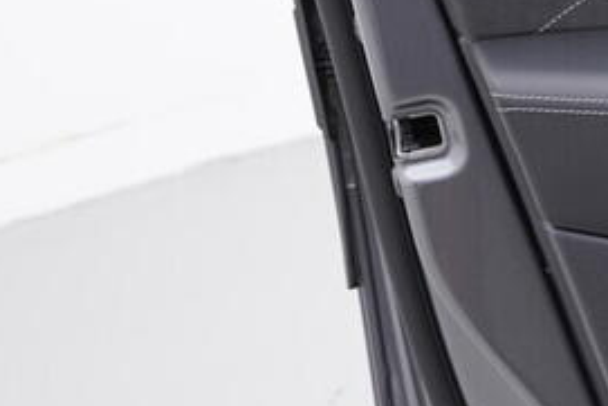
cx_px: 1063
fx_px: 2298
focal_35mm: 136
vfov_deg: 10.1
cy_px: 142
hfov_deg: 13.6
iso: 125
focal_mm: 24
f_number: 3.2
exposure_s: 1/50
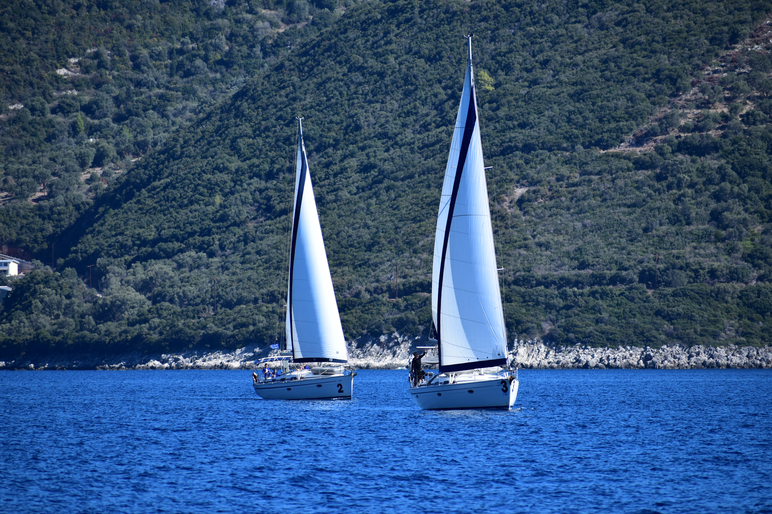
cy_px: 257
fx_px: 7741
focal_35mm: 361
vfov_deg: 3.8
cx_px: 387
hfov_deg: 5.7
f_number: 7.1
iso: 200
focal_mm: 240
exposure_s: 1/640
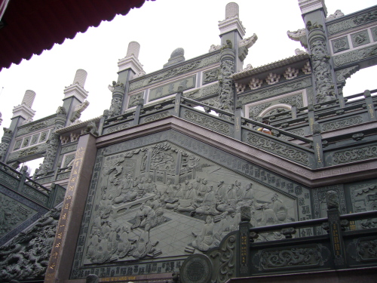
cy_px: 142
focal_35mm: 35
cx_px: 188
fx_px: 381
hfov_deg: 52.6
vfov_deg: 40.7
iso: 80
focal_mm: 5.8
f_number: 2.8
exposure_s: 1/125
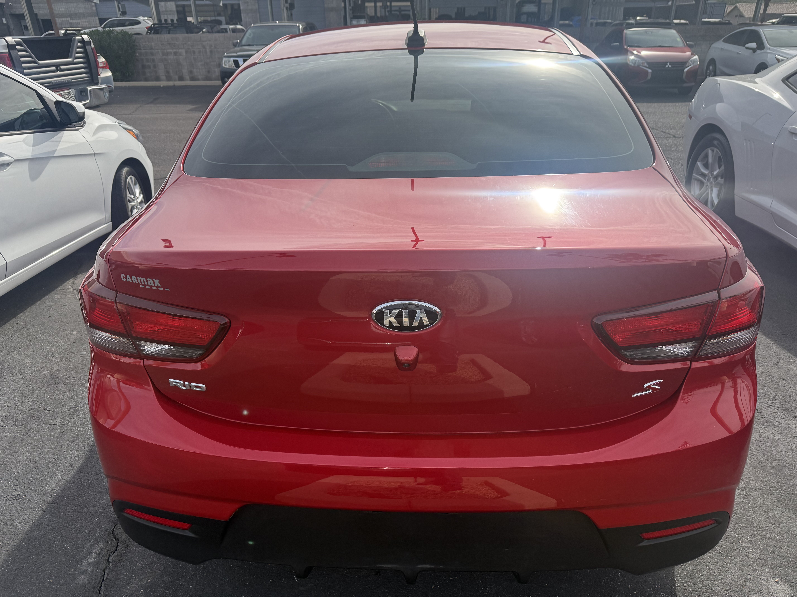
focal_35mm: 24
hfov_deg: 71.6
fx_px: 553
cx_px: 398
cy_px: 298
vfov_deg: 56.8
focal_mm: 6.76
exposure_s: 1/3759
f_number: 1.78
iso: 100
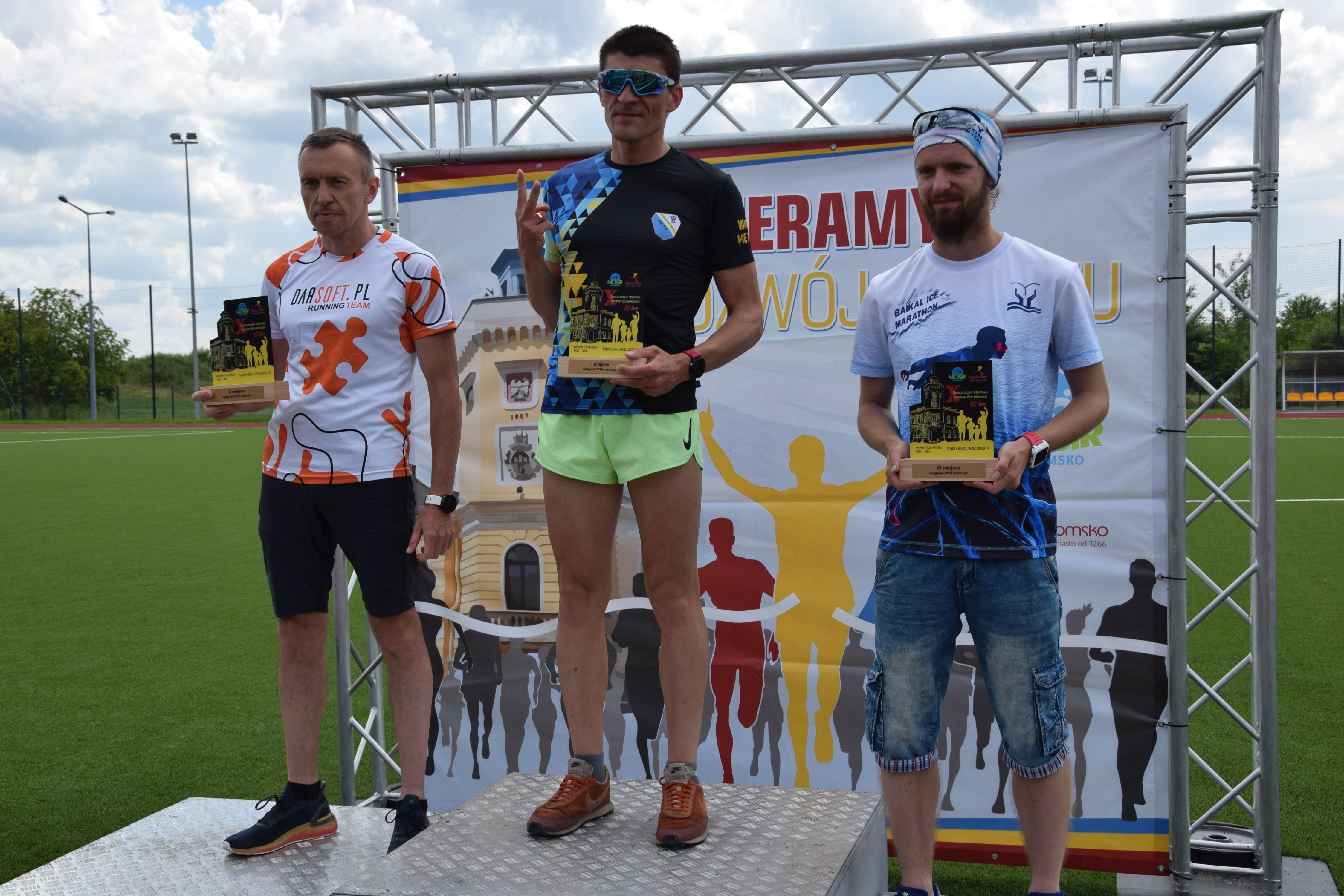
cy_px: 448
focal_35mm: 42
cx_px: 672
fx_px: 1568
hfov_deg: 46.4
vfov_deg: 31.9
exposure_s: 1/400
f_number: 10
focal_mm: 28
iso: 200
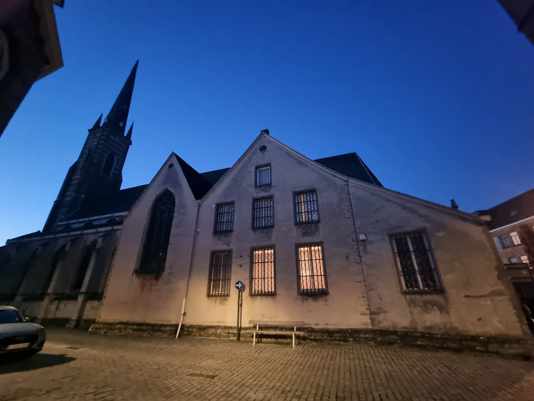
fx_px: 201
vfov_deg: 89.9
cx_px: 267
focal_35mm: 13
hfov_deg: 106.2
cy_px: 200
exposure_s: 1/25
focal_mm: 2.2
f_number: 2.2
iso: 2500
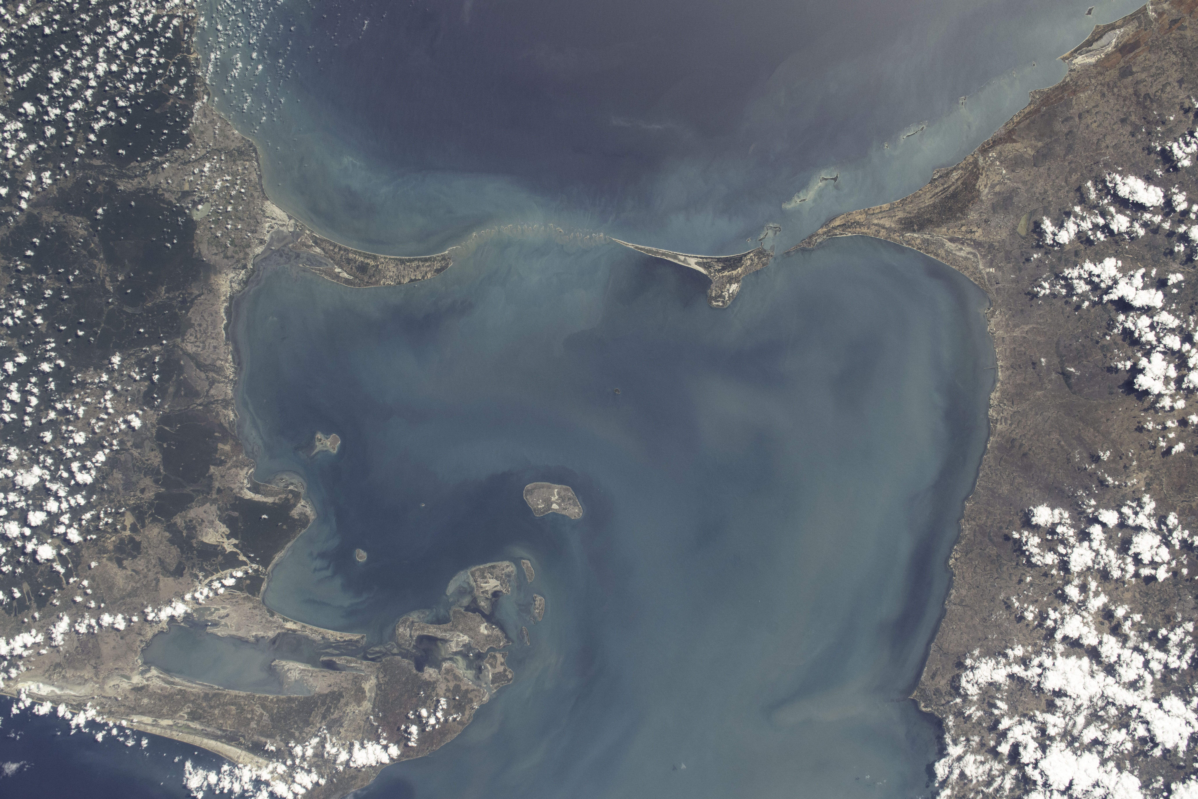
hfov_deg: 26.0
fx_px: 2595
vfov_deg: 17.5
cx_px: 599
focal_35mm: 78
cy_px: 400
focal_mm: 78
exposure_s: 1/2500
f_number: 8
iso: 500
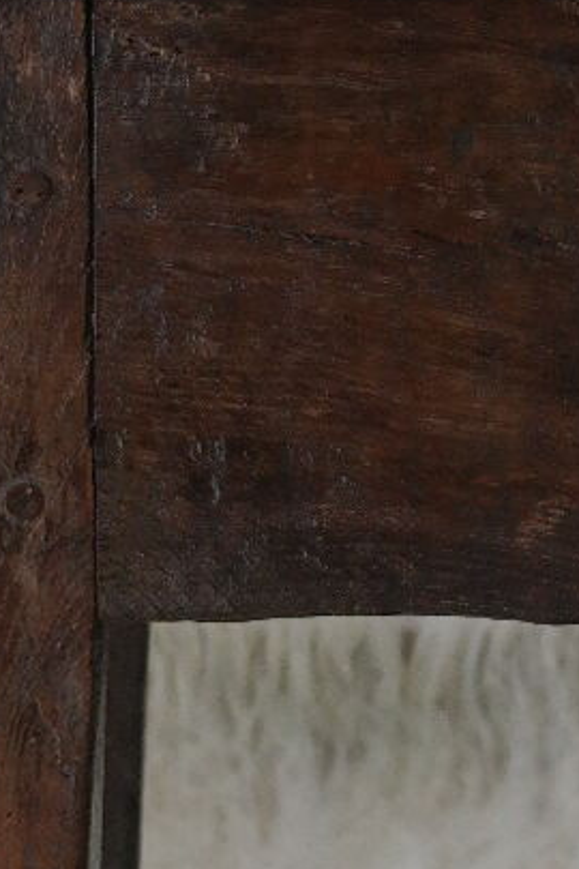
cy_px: 191
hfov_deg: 6.0
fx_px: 5452
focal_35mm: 226
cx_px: 693
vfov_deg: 9.1
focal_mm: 35
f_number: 4.5
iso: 1600
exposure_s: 1/60
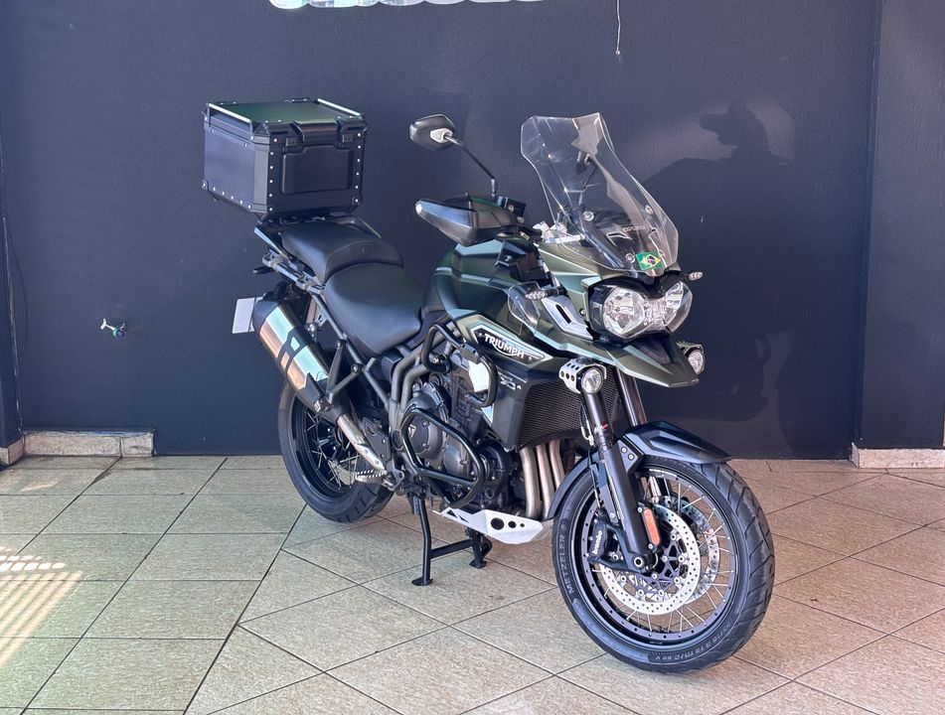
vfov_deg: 28.2
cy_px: 358
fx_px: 1424
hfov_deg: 36.7
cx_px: 472
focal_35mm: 52
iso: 100
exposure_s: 1/40
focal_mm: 5.96
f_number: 1.6
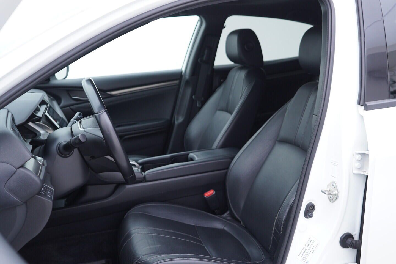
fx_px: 396
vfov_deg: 36.9
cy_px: 132
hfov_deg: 53.1
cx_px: 198
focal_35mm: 36
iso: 160
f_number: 2.8
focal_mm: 24
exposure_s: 1/40
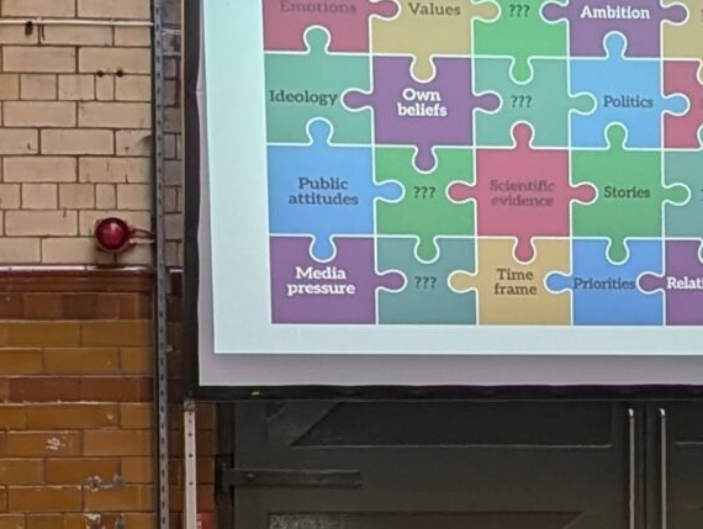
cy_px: 566
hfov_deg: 9.0
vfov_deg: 6.7
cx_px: 586
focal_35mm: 220
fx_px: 4474
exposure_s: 1/50
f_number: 1.68
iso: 36
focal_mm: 6.9
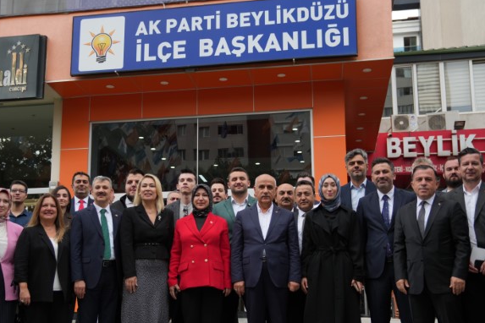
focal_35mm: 49
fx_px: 660
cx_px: 211
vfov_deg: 27.5
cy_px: 195
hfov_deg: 40.3
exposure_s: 1/1000
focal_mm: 39
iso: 400
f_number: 2.8
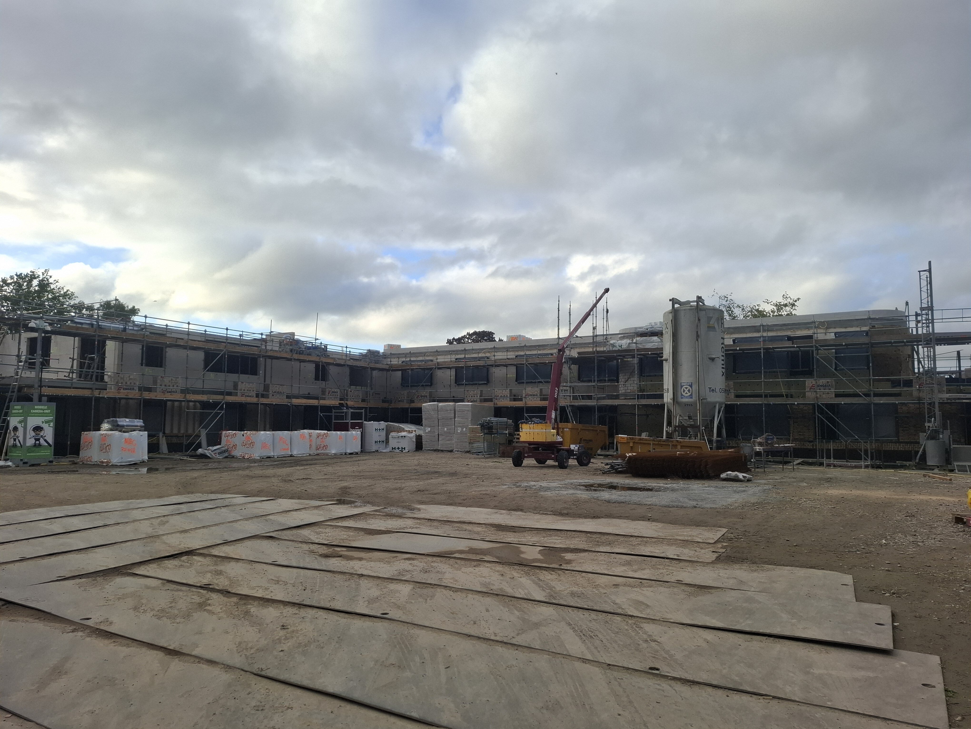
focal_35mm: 23
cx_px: 486
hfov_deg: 73.9
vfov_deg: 58.9
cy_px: 364
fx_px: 645
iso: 50
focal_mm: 5.54
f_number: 1.8
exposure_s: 1/1007
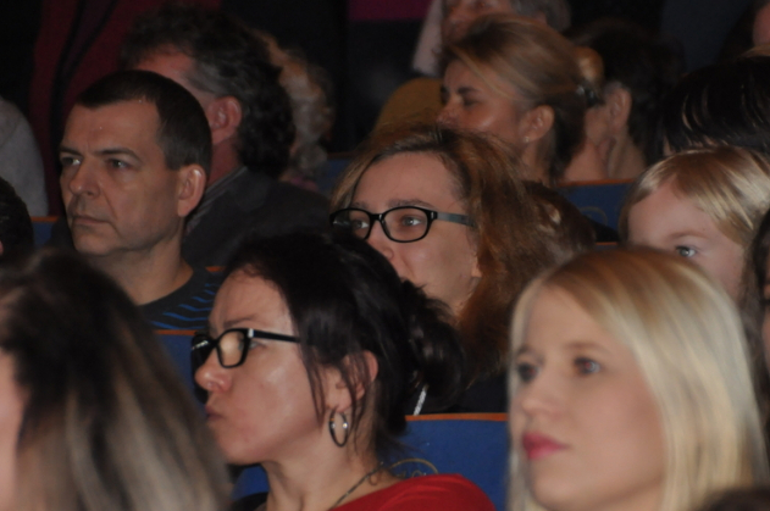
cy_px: 339
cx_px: 477
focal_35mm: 341
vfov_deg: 4.0
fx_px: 7284
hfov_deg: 6.1
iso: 800
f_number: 6
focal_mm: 140
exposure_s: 1/60
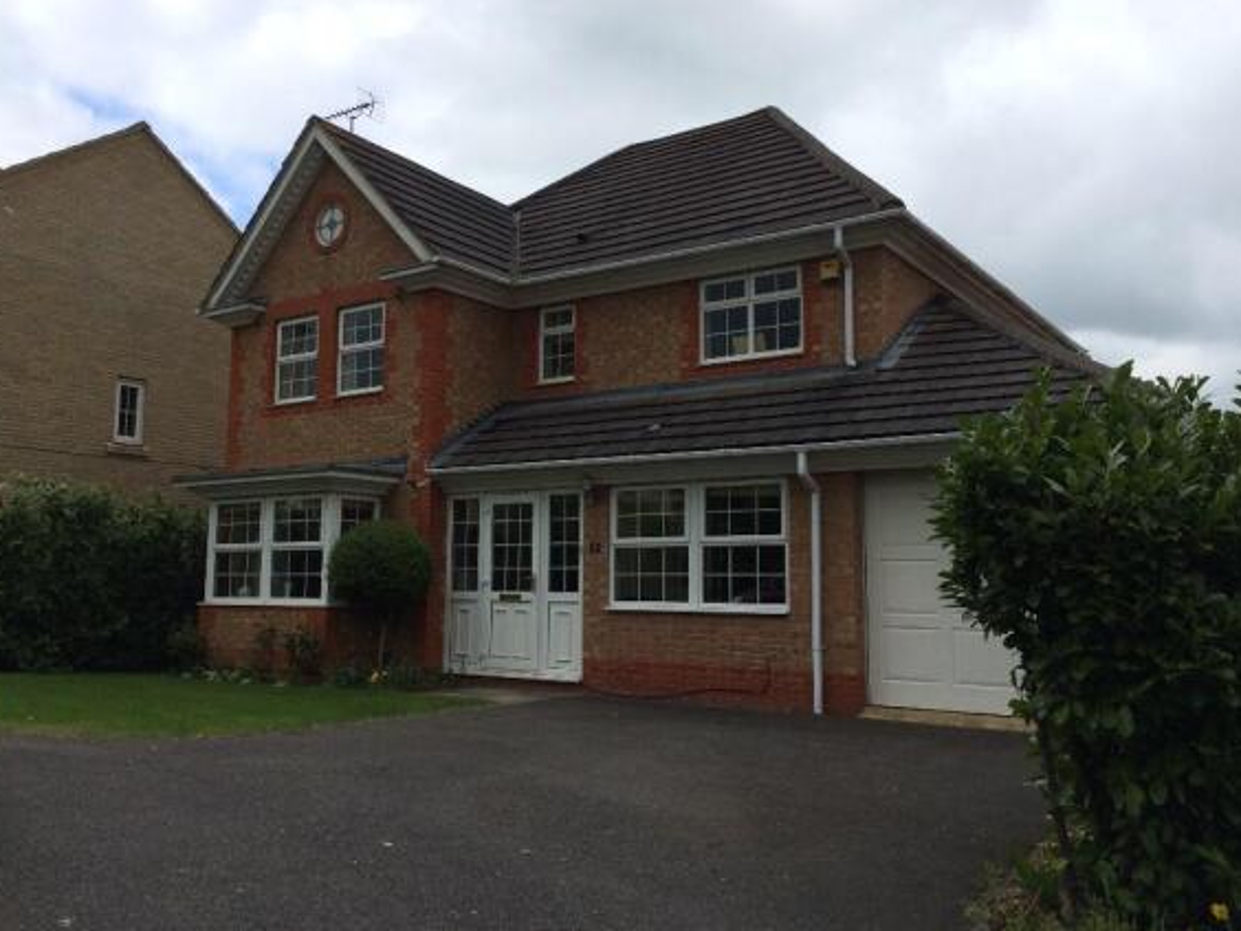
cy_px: 461
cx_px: 626
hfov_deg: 58.4
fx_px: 1111
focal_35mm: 31
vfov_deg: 45.4
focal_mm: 4.12
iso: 32
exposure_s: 1/1642
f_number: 2.2
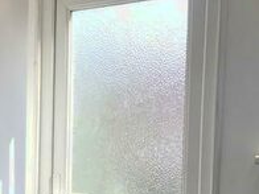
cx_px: -173
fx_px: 748
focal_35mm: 100
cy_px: 230
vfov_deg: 14.3
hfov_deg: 17.0
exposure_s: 1/291
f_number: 1.8
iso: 20
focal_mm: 3.99
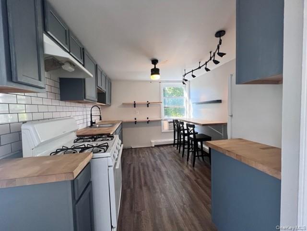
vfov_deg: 89.9
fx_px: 115
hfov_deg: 106.2
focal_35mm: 13
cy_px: 116
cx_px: 154
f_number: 1.8
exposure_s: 1/120
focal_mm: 1.57
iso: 100
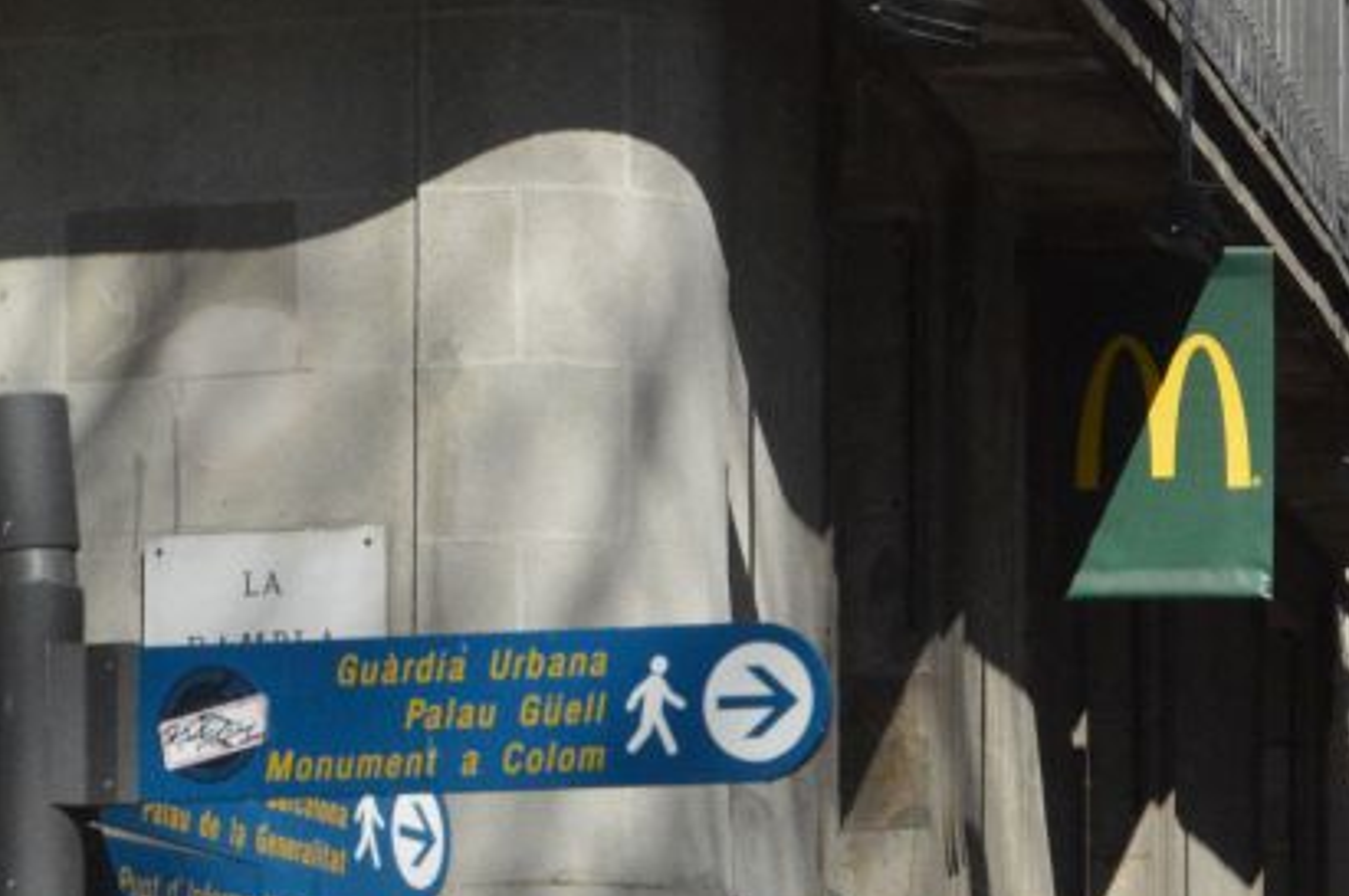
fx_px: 8122
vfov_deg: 6.3
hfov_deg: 9.4
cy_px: 1062
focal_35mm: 217
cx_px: 1671
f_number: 11
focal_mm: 58
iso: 3200
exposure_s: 1/3200
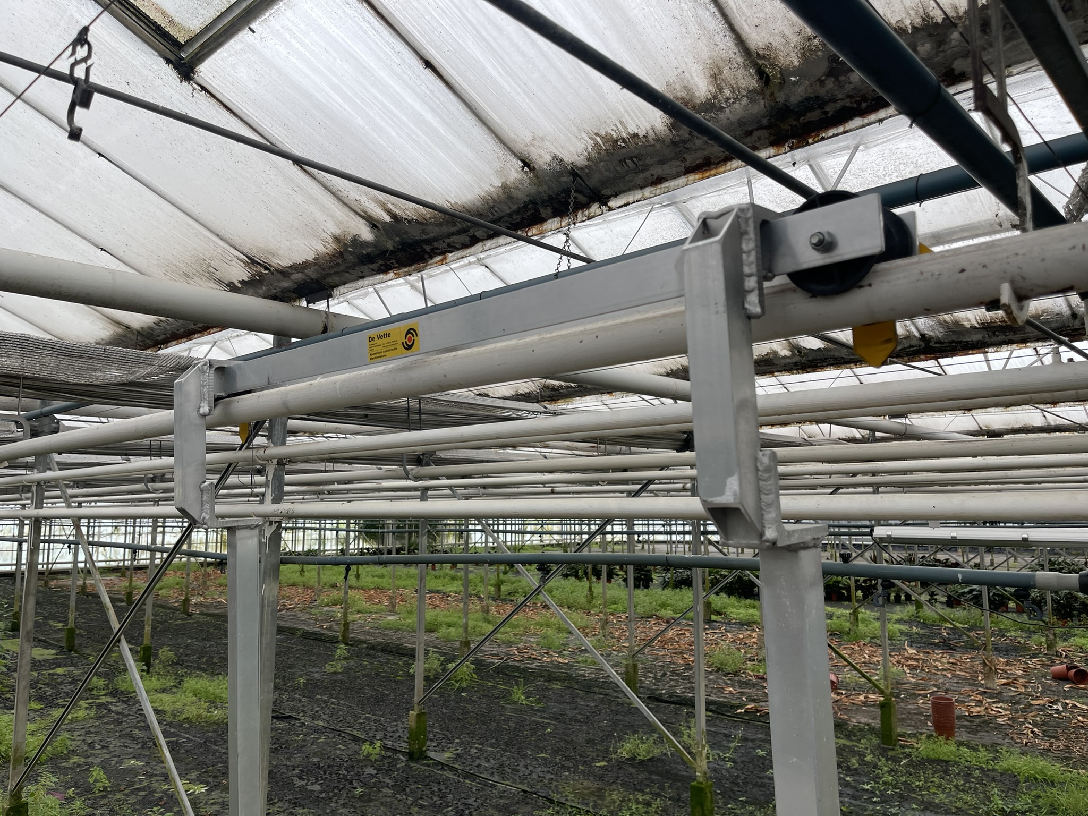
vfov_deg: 54.9
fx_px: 786
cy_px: 408
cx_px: 544
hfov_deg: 69.4
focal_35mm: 25
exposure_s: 1/486
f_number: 1.6
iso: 32
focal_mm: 5.1
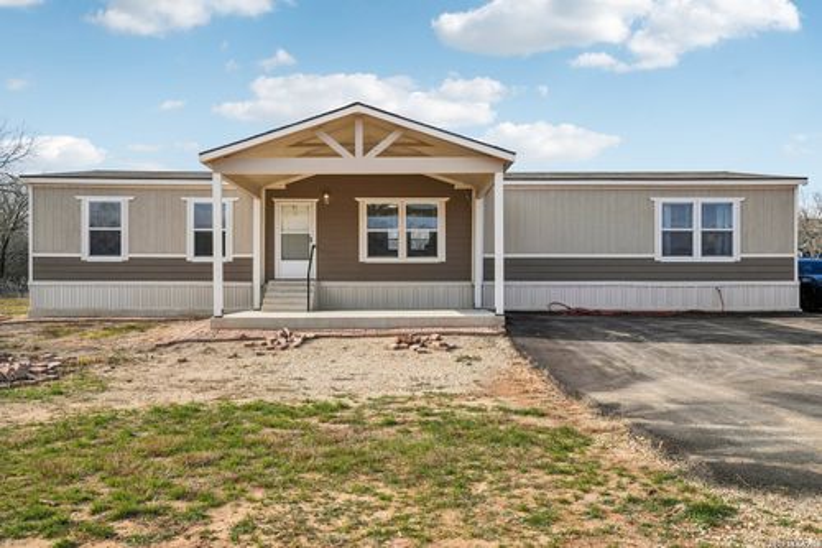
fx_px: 753
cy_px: 274
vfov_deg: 39.9
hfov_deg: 57.2
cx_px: 411
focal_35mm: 33
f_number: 8
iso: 200
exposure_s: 1/500
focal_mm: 33
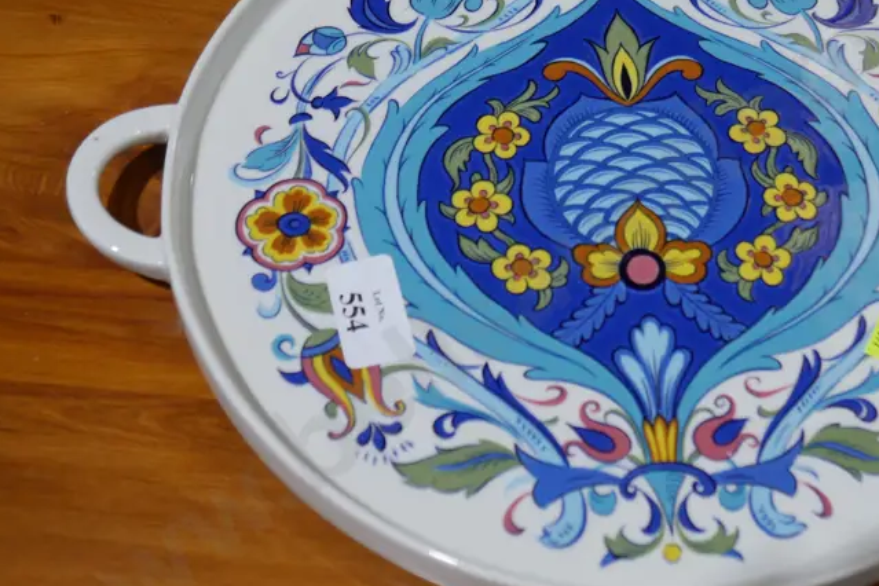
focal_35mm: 50
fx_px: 1221
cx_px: 600
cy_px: 240
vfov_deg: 26.9
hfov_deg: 39.0
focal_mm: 15
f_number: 3.6
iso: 200
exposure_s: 1/100
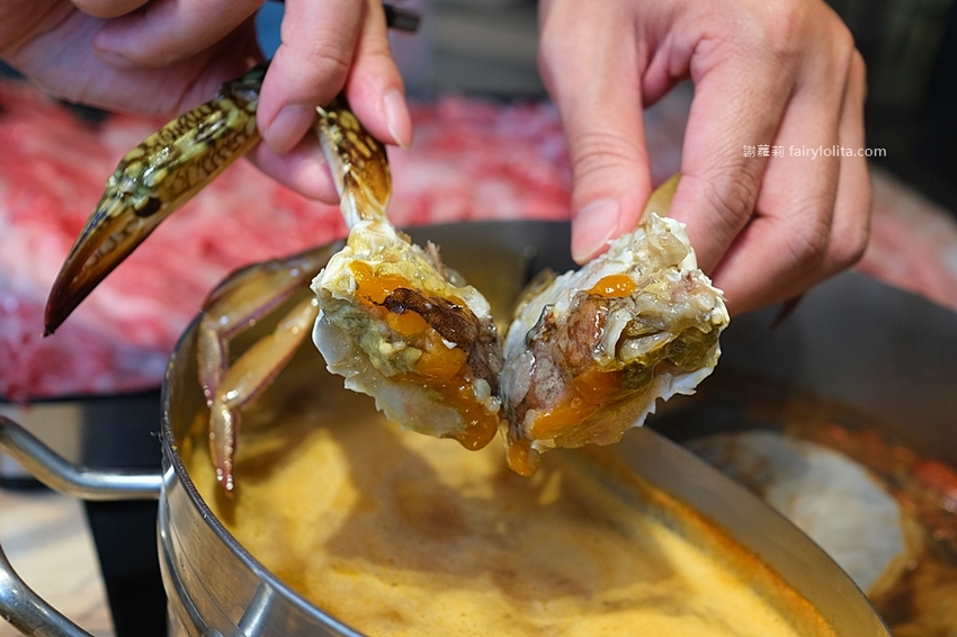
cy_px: 318
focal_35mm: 35
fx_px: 930
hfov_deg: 54.5
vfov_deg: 37.8
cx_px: 478
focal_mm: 23
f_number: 3.2
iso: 400
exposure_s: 1/30
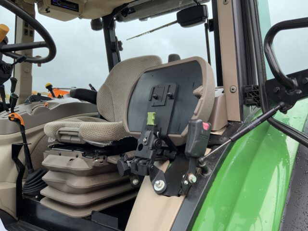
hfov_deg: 61.7
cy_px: 116
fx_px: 258
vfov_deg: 48.2
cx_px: 154
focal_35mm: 29
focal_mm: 3
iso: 25
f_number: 1.8
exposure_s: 1/122
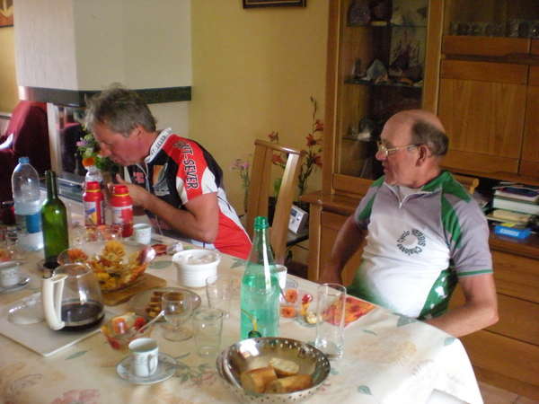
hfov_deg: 49.0
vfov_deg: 37.7
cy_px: 202
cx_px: 270
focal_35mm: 38
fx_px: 592
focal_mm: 6.3
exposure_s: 1/55.8
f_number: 3.1
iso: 800
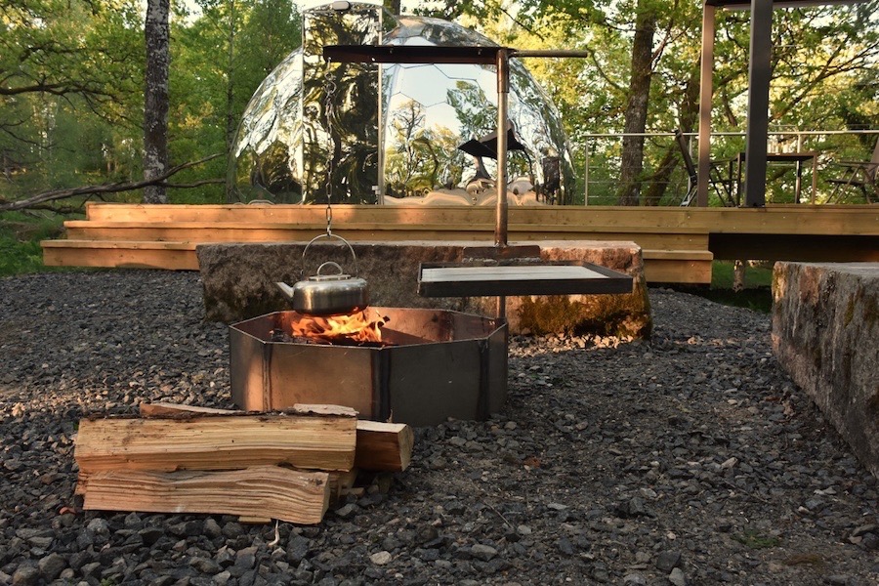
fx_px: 732
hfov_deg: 61.9
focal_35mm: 30
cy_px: 293
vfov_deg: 43.6
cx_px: 440
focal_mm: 20
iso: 800
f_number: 6.3
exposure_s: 1/160
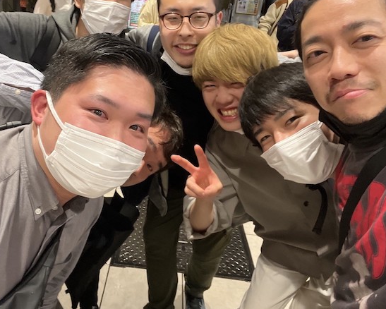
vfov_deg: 46.8
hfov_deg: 56.7
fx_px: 354
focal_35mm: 31
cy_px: 118
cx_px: 155
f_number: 2.2
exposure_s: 1/50
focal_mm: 2.71
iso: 160
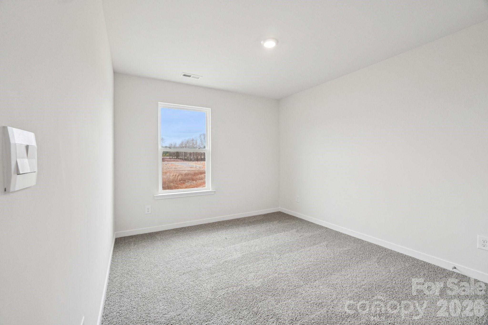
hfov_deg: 100.4
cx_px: 244
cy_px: 162
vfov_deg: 77.3
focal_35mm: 15
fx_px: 203
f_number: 8
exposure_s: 1/30
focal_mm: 10
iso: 400
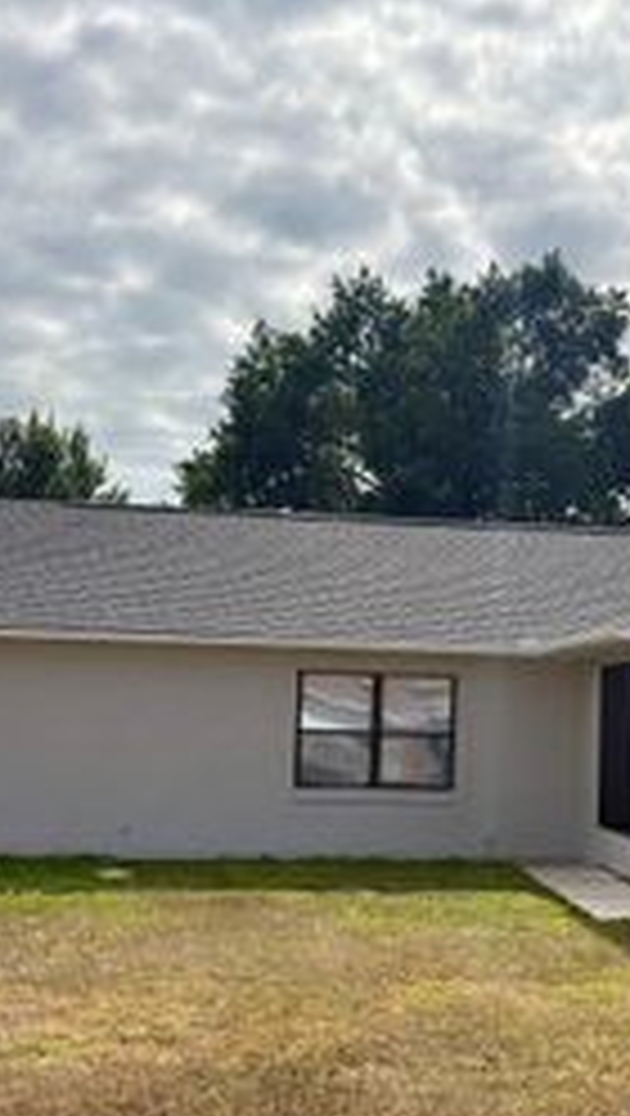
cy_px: 659
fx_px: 1688
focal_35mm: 57
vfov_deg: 36.5
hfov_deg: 20.8
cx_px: 522
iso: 50
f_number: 1.6
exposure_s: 1/10101
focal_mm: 5.96
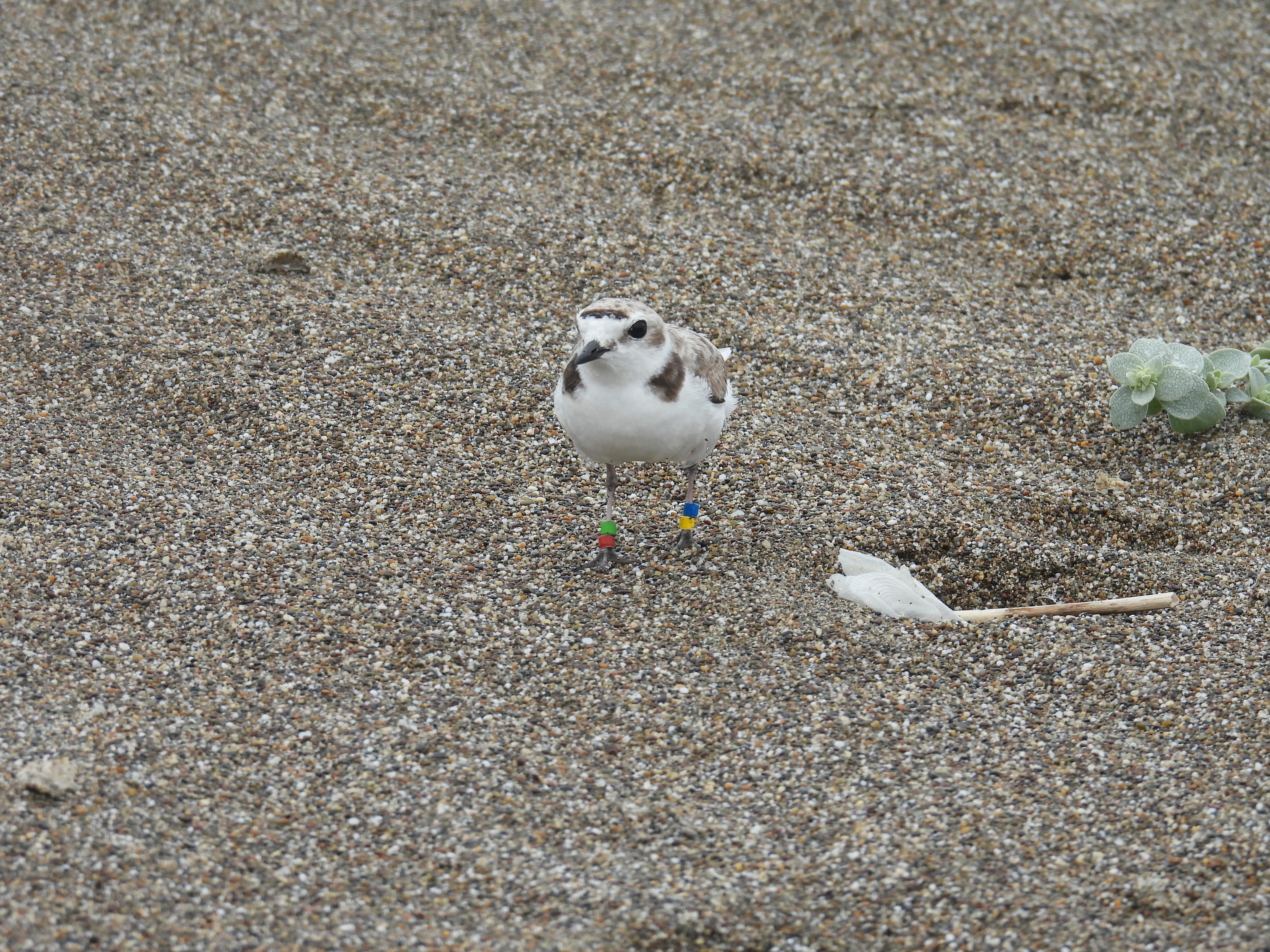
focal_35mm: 350
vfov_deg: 4.2
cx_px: 635
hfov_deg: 5.7
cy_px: 476
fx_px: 12841
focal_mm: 62.5
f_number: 5
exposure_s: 1/400
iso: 100
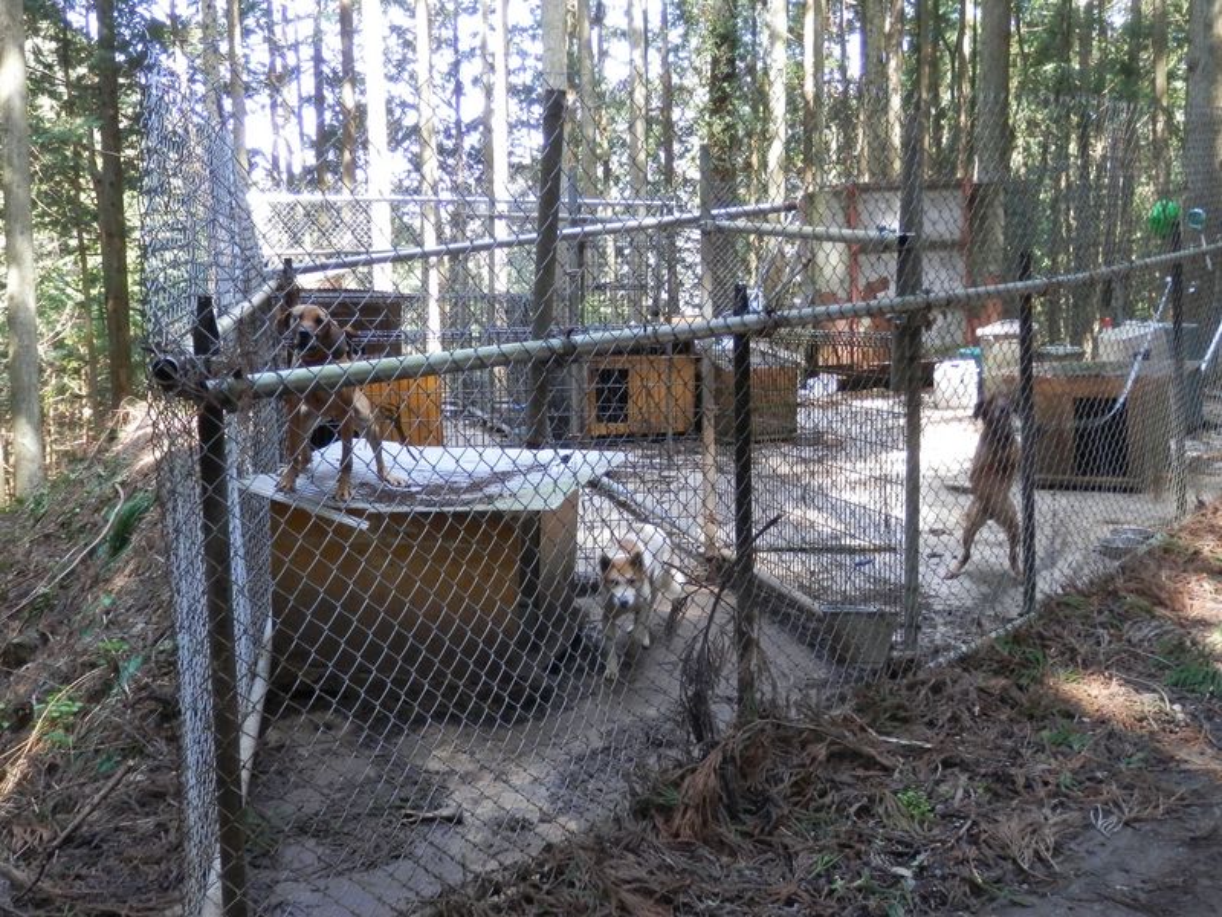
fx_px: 1306
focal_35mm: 37
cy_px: 458
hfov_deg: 50.1
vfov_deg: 38.7
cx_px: 611
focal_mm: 6.6
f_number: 3.6
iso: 200
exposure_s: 1/30
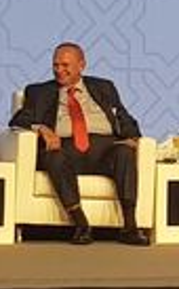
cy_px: -63
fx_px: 949
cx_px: 307
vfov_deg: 16.5
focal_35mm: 121
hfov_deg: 10.2
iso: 64
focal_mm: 4.3
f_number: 1.7
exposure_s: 1/100
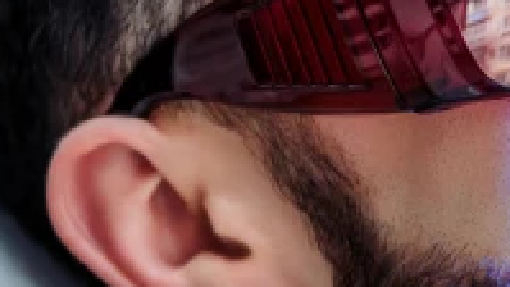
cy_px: 164
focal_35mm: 403
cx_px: 912
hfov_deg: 5.3
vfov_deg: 3.0
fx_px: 5451
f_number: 2.5
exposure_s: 1/125
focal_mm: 85
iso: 500
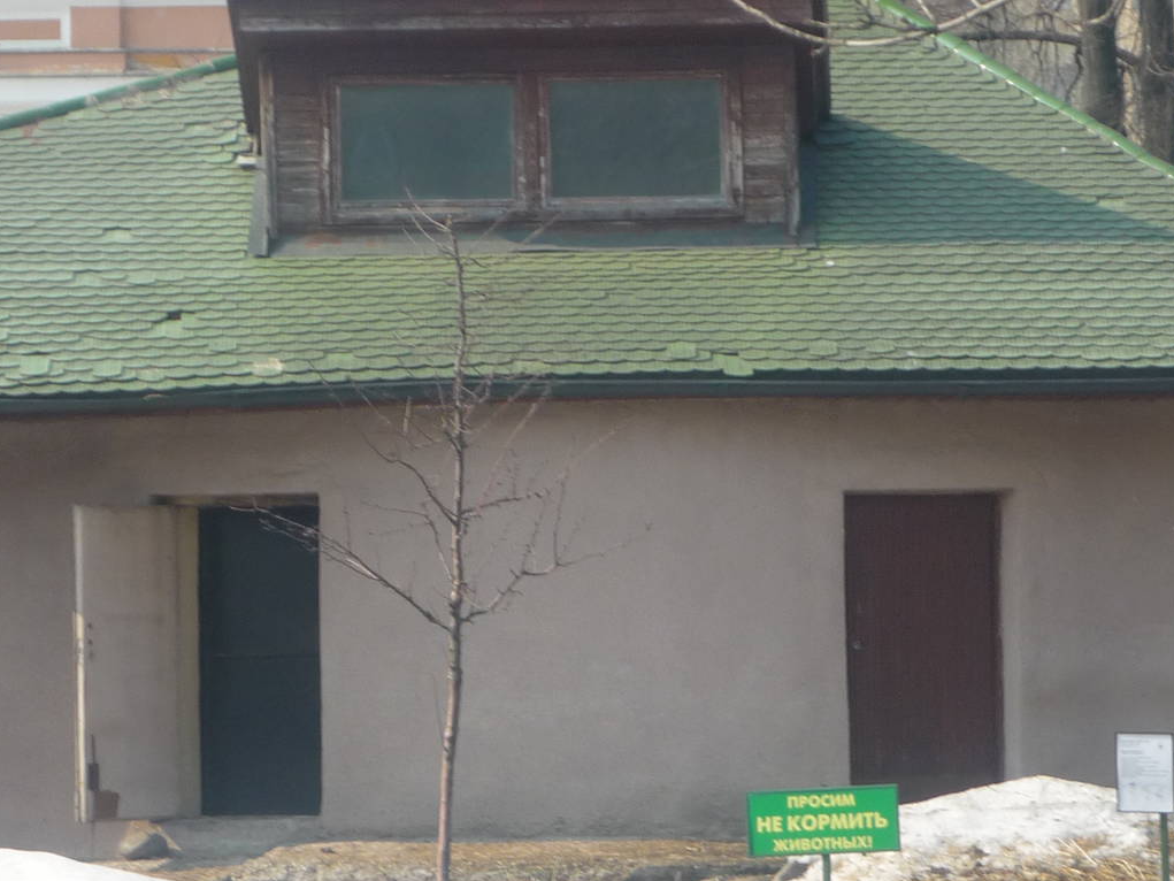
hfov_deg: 9.9
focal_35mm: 199
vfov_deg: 7.5
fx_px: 6750
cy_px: 524
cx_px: 746
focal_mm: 16.5
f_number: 5.1
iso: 100
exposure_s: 1/250
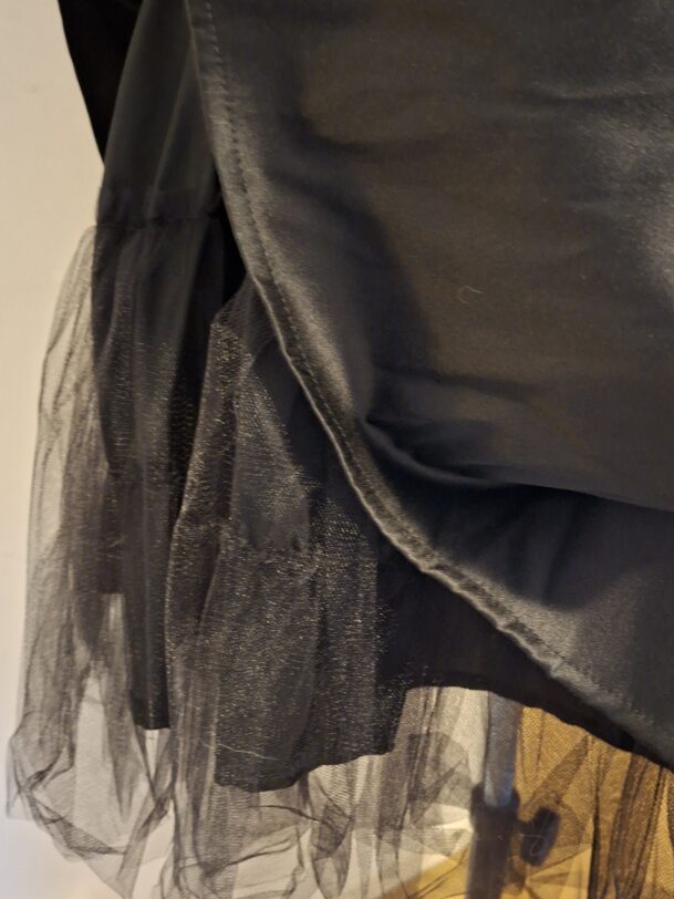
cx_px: 416
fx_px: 753
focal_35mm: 29
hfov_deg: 47.8
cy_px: 487
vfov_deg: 61.6
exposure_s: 1/10
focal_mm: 5.54
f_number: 1.8
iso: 1600
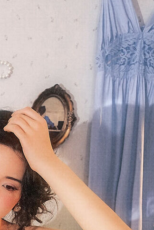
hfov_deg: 12.1
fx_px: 687
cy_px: 359
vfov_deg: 17.0
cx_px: -88
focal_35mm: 107
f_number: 2.8
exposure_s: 1/30
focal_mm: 22
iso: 160
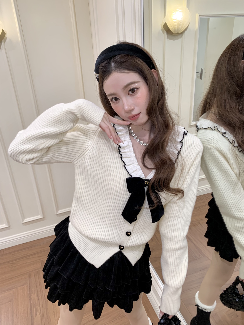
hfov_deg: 53.1
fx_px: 244
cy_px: 162
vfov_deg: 67.3
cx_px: 122
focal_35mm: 26
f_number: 1.8
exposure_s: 1/50
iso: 50
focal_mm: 4.25
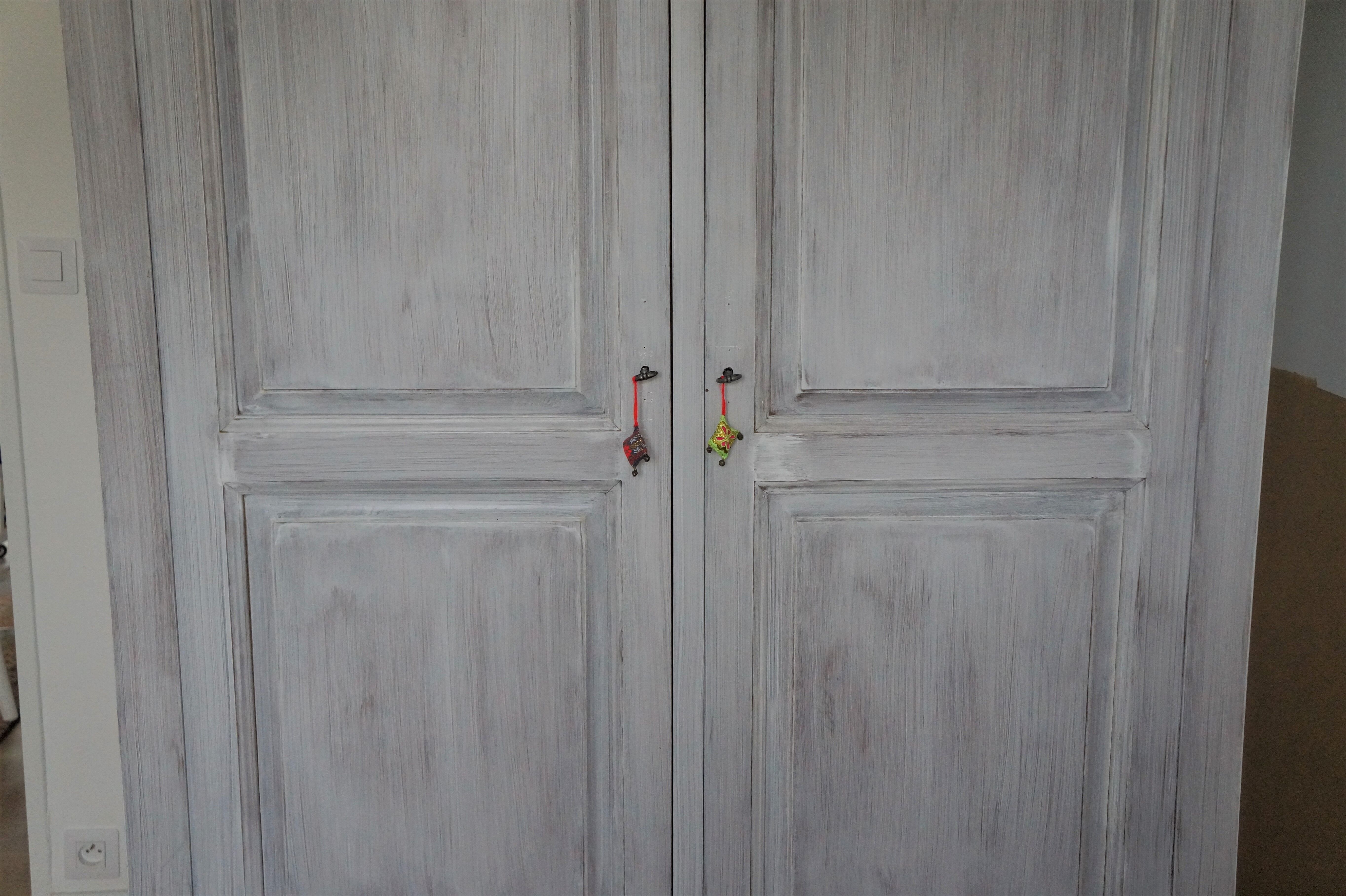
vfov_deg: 31.9
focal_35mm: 42
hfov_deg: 46.4
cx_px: 673
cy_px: 448
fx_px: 1570
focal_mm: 28
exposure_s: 1/160
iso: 1600
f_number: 4
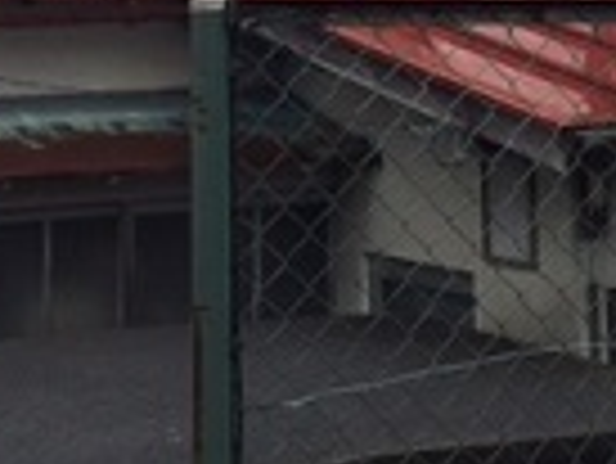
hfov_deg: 18.4
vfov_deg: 13.6
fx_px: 1888
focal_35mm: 106
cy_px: -88
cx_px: 481
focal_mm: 4.15
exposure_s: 1/824
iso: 32
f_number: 2.2
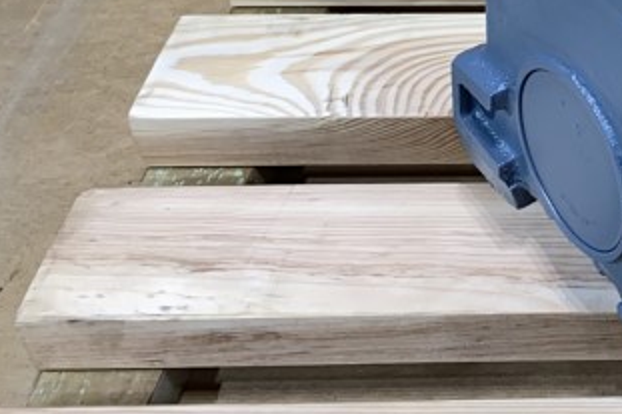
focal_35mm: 89
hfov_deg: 19.4
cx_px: 986
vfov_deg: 14.0
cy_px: -282
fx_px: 1537
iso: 32
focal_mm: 4.25
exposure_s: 1/112
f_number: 1.8
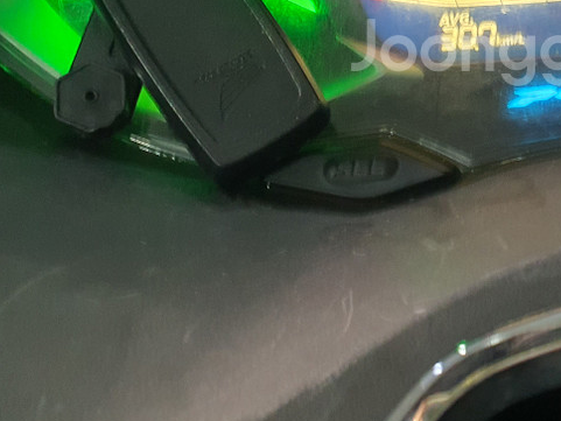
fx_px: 875
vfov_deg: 26.3
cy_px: 52
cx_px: 554
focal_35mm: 54
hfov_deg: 32.8
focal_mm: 4.3
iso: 400
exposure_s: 1/40
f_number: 2.4
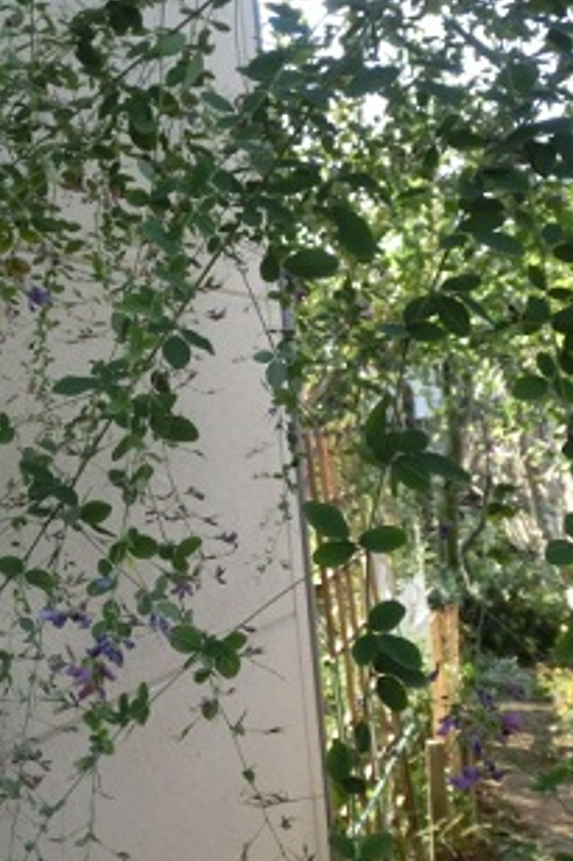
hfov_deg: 24.1
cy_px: 447
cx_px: 210
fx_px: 1338
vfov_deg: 35.7
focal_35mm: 56
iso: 800
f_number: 4.1
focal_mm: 6.5
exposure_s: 1/1000
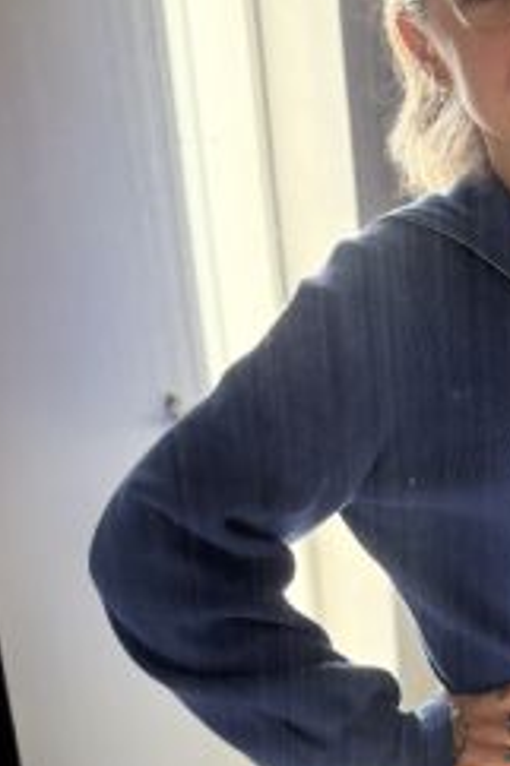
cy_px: 592
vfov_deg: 31.7
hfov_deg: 20.1
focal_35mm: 62
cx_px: 659
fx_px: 1319
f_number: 1.78
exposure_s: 1/121
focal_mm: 6.76
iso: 200
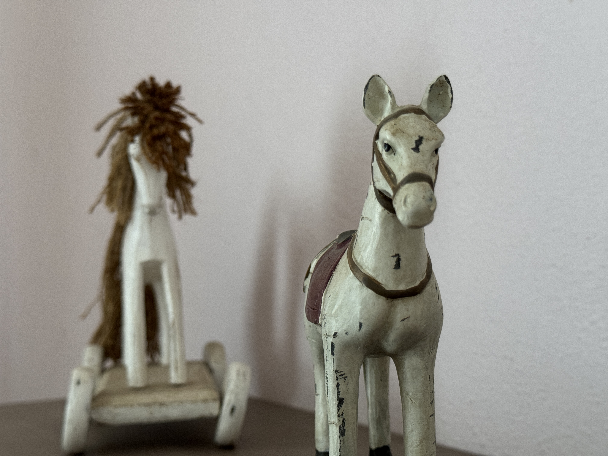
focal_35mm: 48
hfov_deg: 39.7
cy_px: 228
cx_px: 304
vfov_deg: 30.3
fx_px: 843
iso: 320
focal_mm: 6.86
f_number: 1.78
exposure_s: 1/40
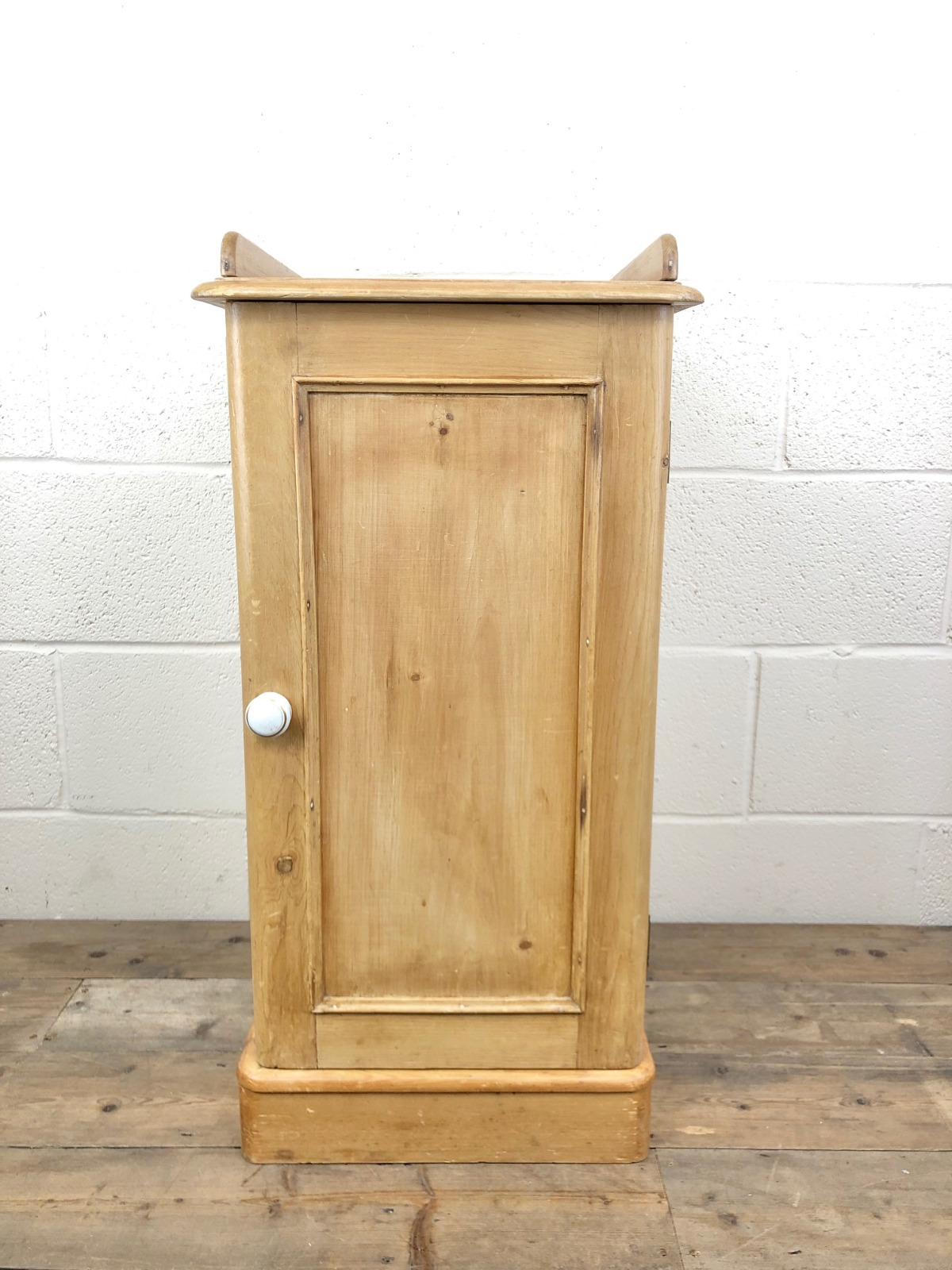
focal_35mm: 28
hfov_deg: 49.7
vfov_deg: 63.4
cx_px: 476
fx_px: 1027
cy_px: 635
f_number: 1.8
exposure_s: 1/50
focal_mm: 4
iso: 32
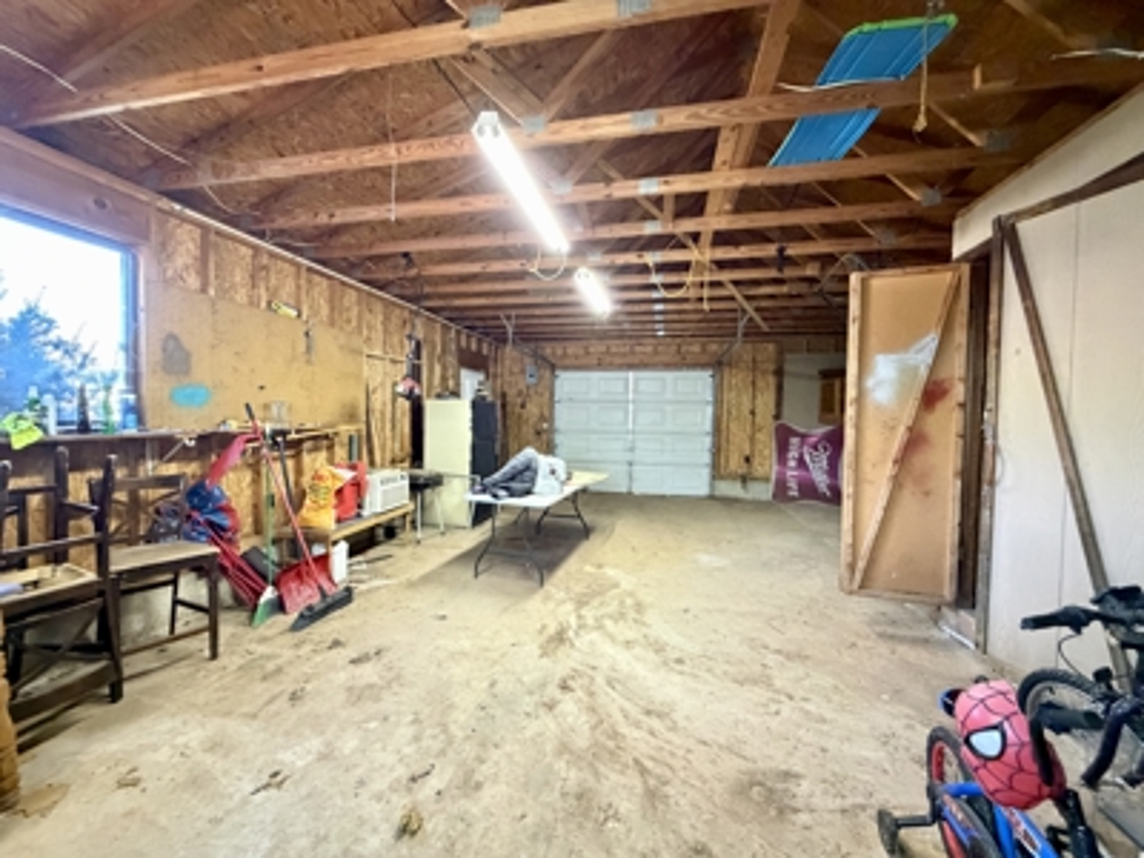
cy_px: 429
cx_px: 572
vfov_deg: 85.7
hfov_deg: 102.1
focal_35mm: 14
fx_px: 463
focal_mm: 2.22
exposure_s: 1/30
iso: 1250
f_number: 2.2
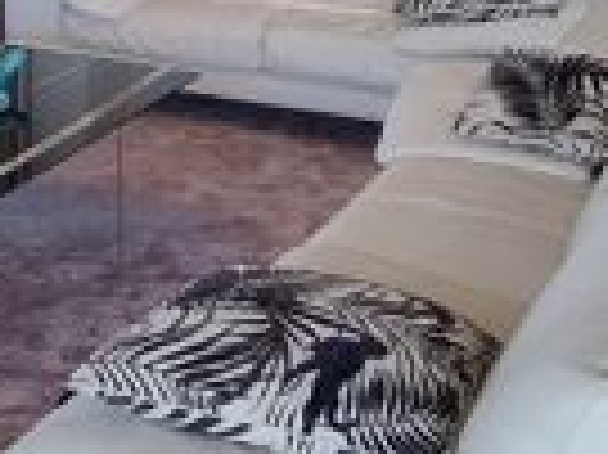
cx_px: 187
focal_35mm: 68
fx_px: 1193
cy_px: -184
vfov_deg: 19.4
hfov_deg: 28.3
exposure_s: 1/235
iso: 50
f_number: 2.2
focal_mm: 2.2
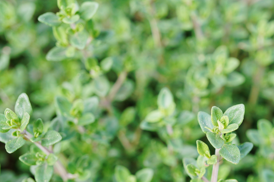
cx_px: 215
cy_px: 124
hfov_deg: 26.2
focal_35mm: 76
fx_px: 578
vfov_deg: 17.9
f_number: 5
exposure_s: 1/80
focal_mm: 30
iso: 200
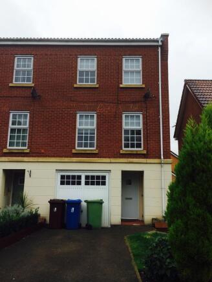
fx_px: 245
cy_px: 141
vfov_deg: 60.0
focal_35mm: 30
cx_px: 106
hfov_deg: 46.8
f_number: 2.2
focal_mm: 4.12
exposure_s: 1/483
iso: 32
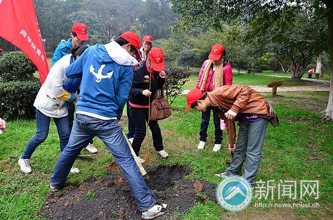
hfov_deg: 67.5
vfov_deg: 47.7
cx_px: 166
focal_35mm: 27
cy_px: 110
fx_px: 249
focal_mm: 18
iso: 1600
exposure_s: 1/320
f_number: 4.5
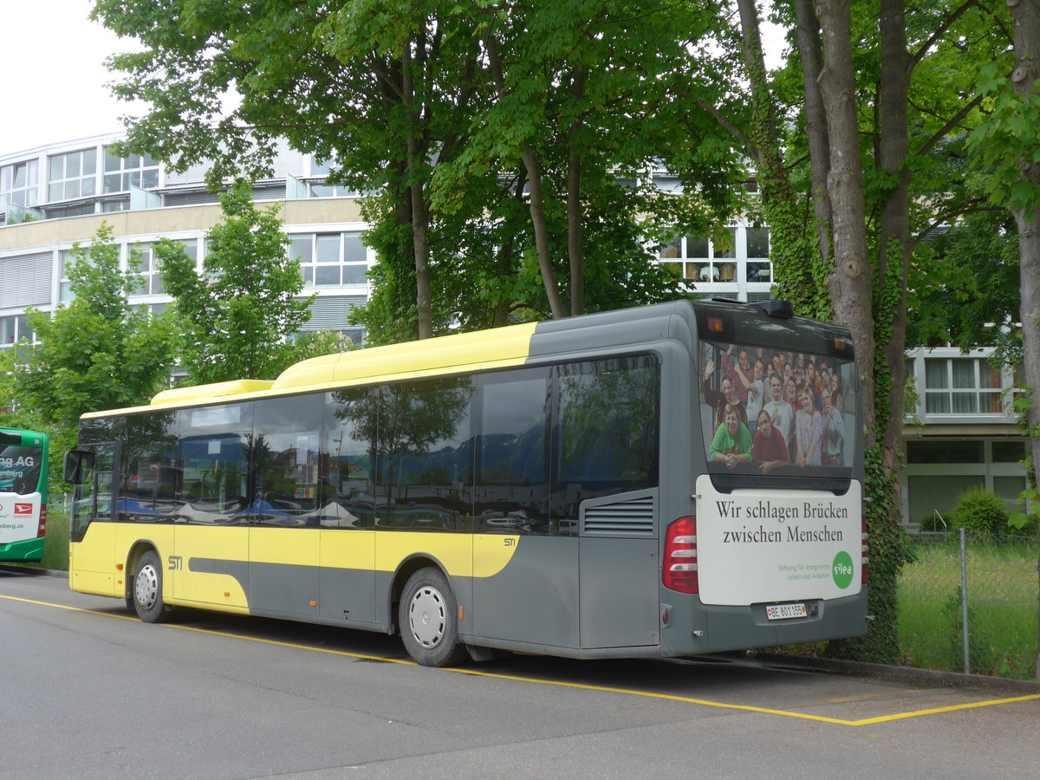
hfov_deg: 42.9
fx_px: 1322
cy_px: 390
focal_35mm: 44
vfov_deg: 32.9
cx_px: 520
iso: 80
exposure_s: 1/400
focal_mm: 9
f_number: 2.8
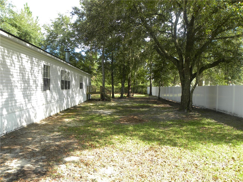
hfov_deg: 67.3
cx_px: 122
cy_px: 91
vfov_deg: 53.1
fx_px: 183
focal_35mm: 26
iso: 64
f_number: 3.5
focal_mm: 4.6
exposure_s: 1/134
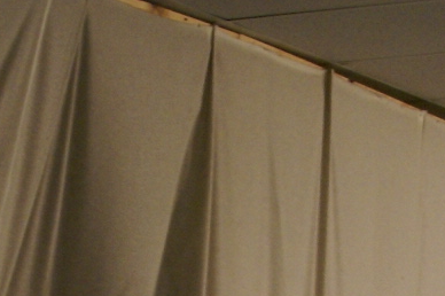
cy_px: 732
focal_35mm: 208
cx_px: 185
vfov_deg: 6.3
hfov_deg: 9.9
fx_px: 2569
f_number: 4
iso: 400
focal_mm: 28
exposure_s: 1/8
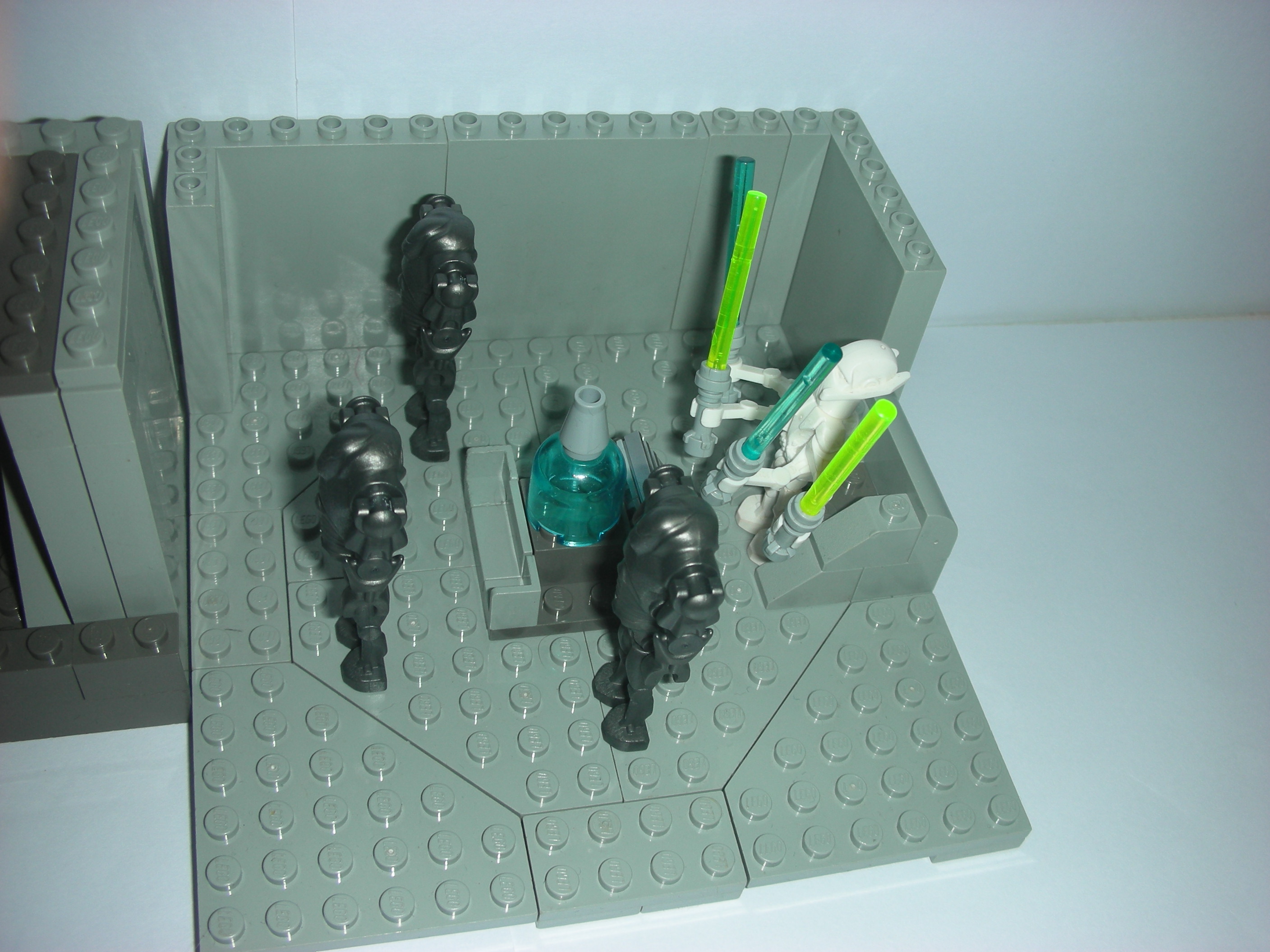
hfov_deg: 52.6
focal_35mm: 35
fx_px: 1284
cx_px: 635
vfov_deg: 40.7
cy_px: 476
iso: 50
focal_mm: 5.8
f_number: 3
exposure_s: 1/60.1
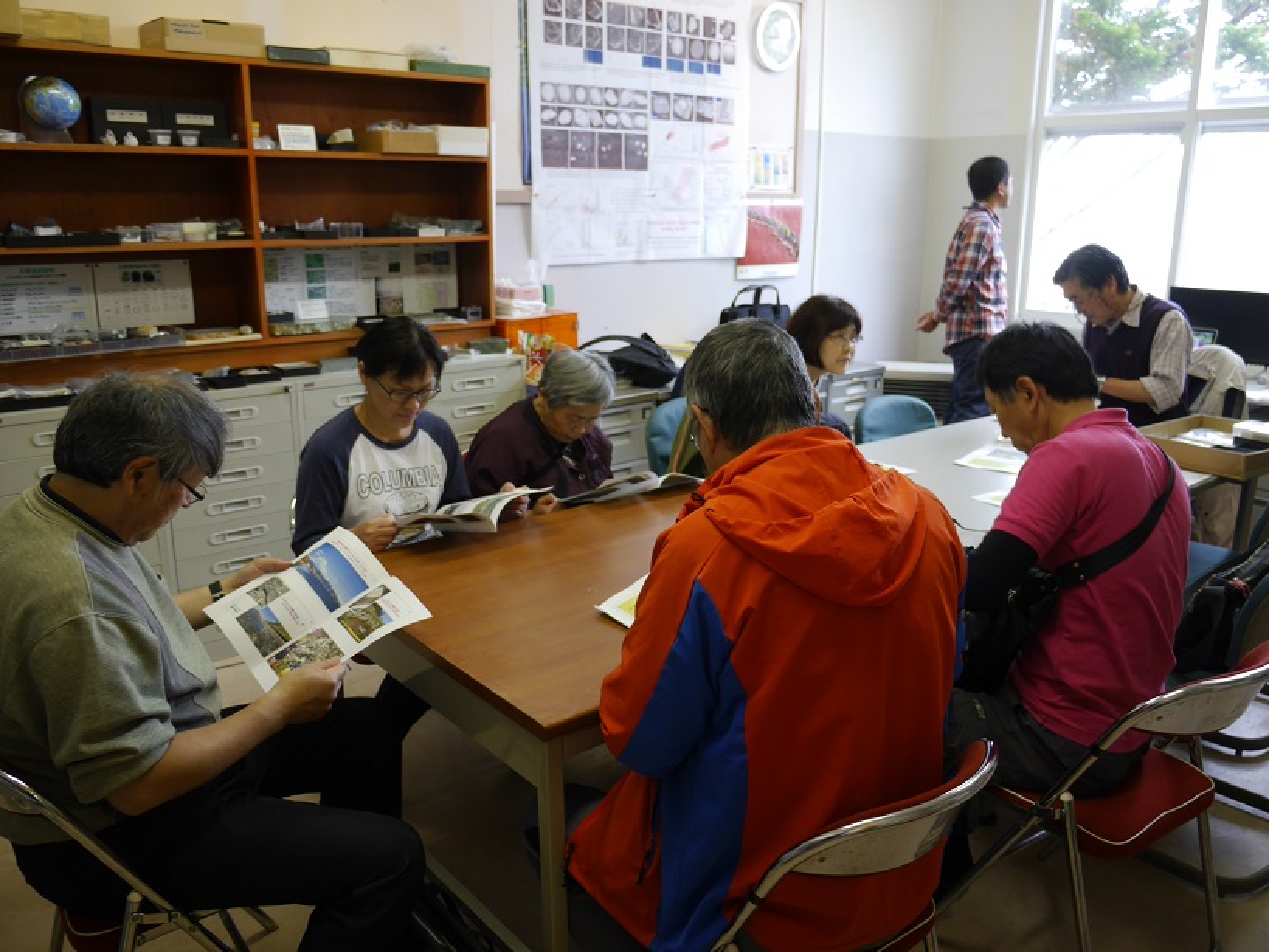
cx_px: 634
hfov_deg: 63.4
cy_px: 476
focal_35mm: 28
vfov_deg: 49.8
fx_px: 1027
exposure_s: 1/60
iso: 400
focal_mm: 14
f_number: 3.5
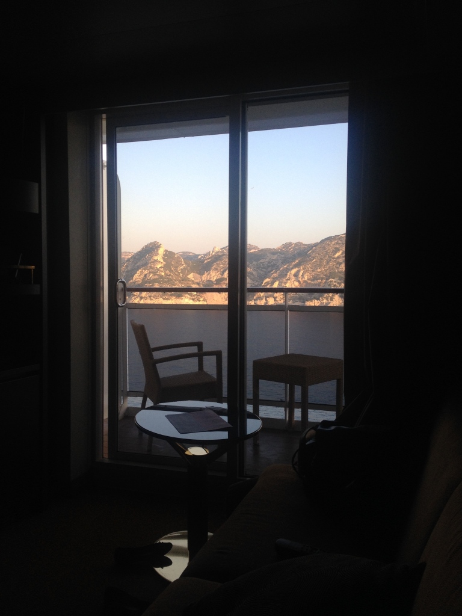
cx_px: 231
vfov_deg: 52.6
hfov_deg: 40.7
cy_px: 308
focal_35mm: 35
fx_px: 623
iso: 64
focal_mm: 4.28
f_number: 2.4
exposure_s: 1/120
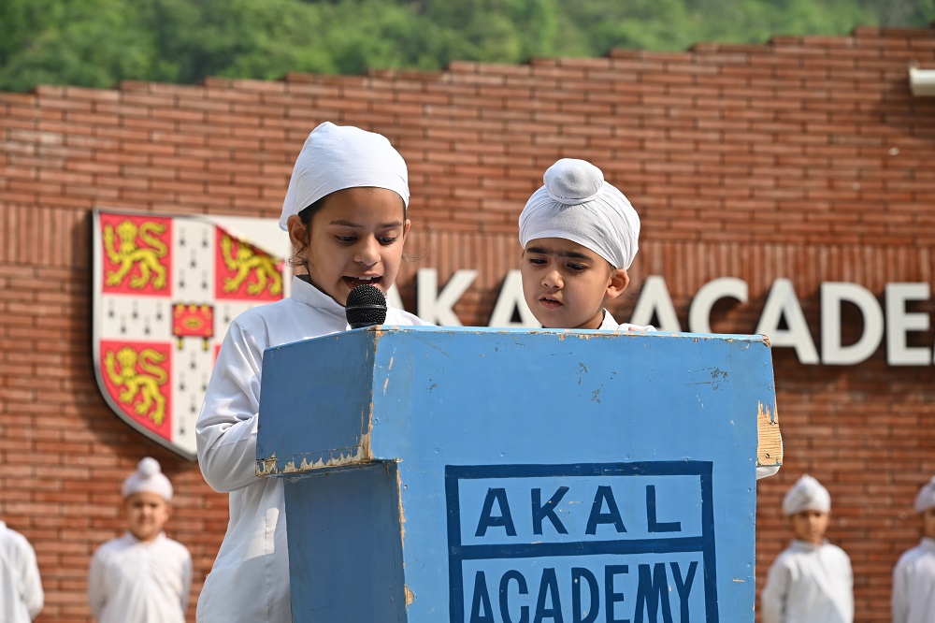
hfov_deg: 17.8
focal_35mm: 115
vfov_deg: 11.9
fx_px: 2986
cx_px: 468
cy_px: 312
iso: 125
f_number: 8
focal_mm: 115
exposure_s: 1/200
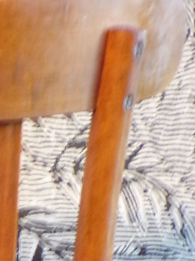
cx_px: -69
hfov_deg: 9.7
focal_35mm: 149
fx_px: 1120
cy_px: 444
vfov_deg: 12.3
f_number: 3.2
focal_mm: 5.8
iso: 401
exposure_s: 1/17
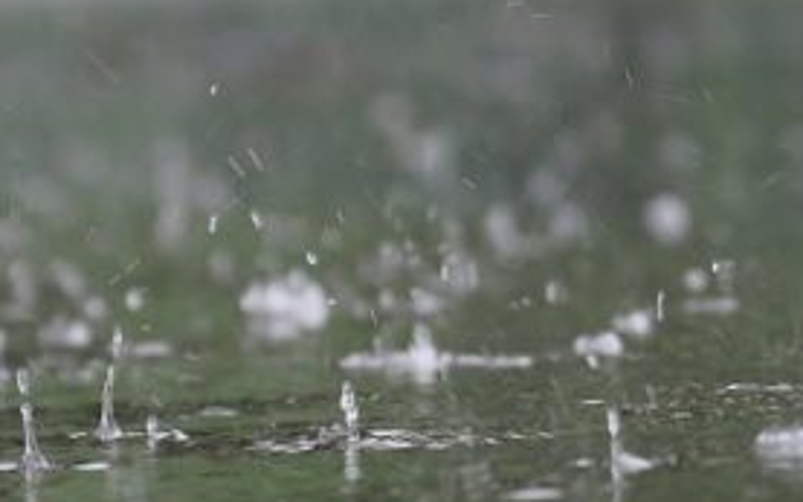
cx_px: 206
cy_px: 326
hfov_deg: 4.4
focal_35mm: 480
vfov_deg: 2.7
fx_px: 10500
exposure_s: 1/100
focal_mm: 85
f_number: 4.2
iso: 200
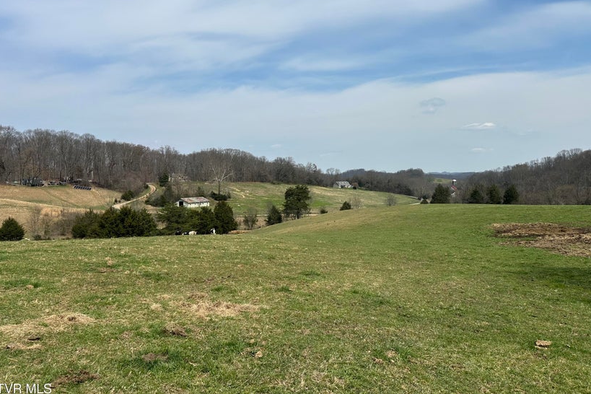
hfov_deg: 69.4
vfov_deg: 49.5
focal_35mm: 26
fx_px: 427
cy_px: 179
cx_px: 303
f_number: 1.78
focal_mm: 6.86
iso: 80
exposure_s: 1/6623
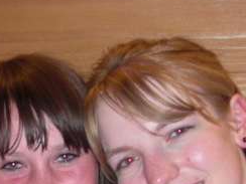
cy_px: 226
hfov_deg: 12.3
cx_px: 36
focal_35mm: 160
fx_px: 1137
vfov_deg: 9.1
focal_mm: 10.8
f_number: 3.8
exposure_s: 1/60
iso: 200
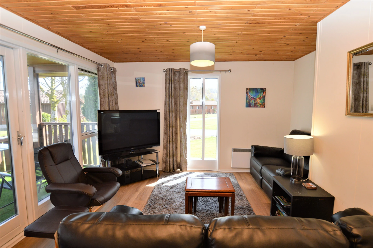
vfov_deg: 69.5
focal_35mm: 17
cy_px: 124
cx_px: 186
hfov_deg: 92.5
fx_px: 179
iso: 280
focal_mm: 11.5
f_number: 5.6
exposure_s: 1/125
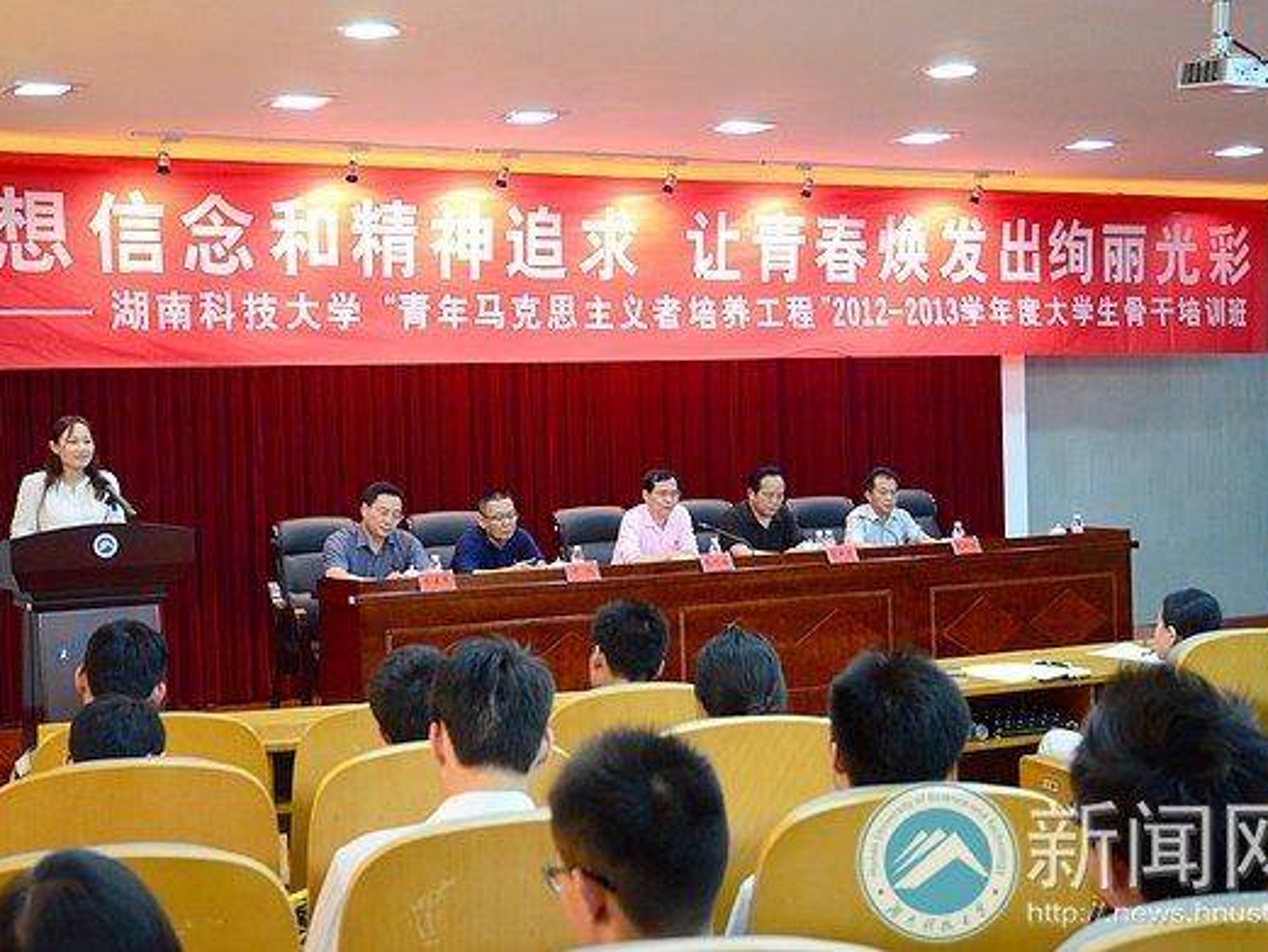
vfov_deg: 27.5
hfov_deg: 36.1
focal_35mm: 53
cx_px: 591
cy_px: 471
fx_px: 1942
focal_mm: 32
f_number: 4.5
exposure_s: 1/40
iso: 1600
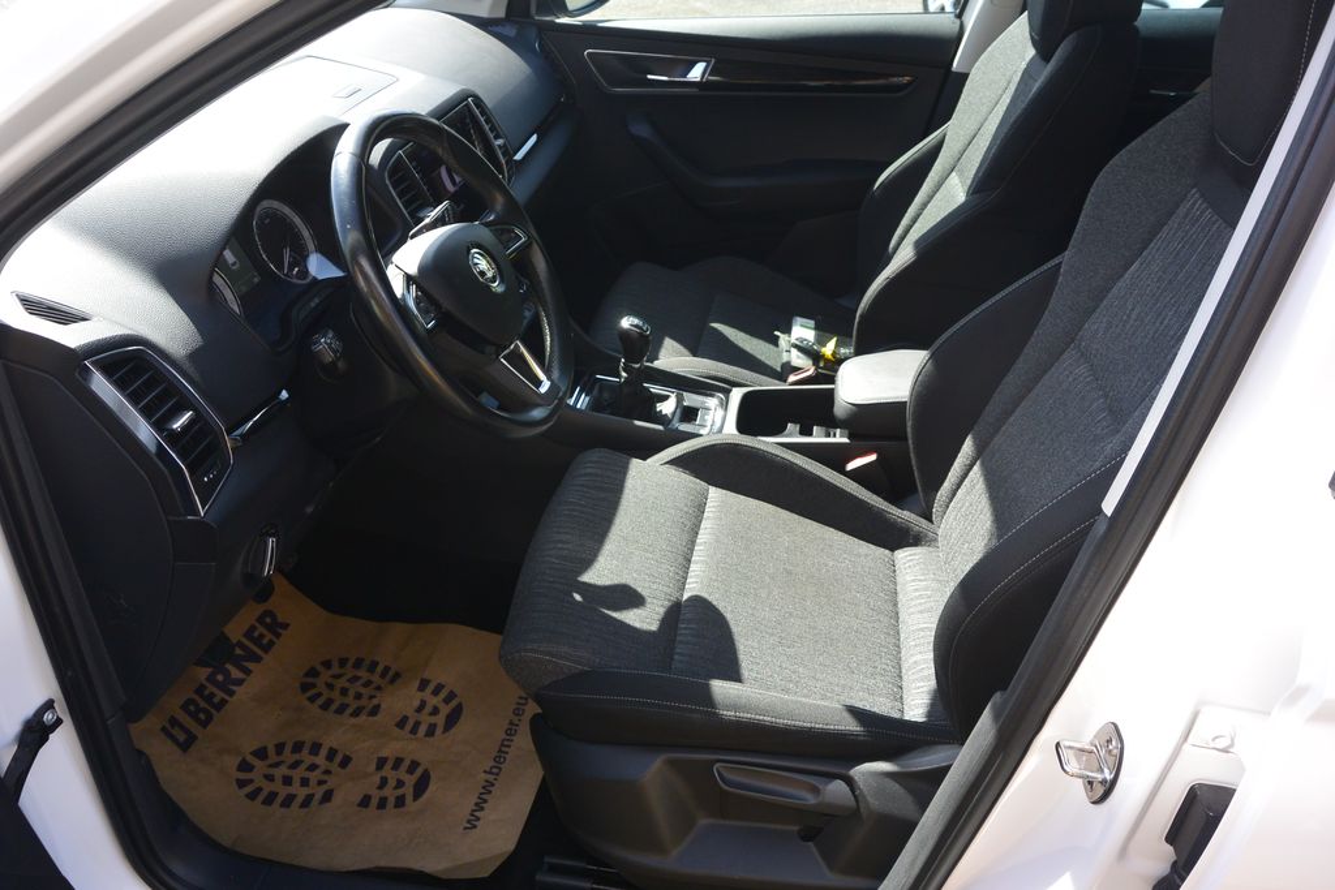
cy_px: 445
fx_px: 1001
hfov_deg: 67.4
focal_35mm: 27
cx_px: 668
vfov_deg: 47.9
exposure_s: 1/320
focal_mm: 10
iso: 160
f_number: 4
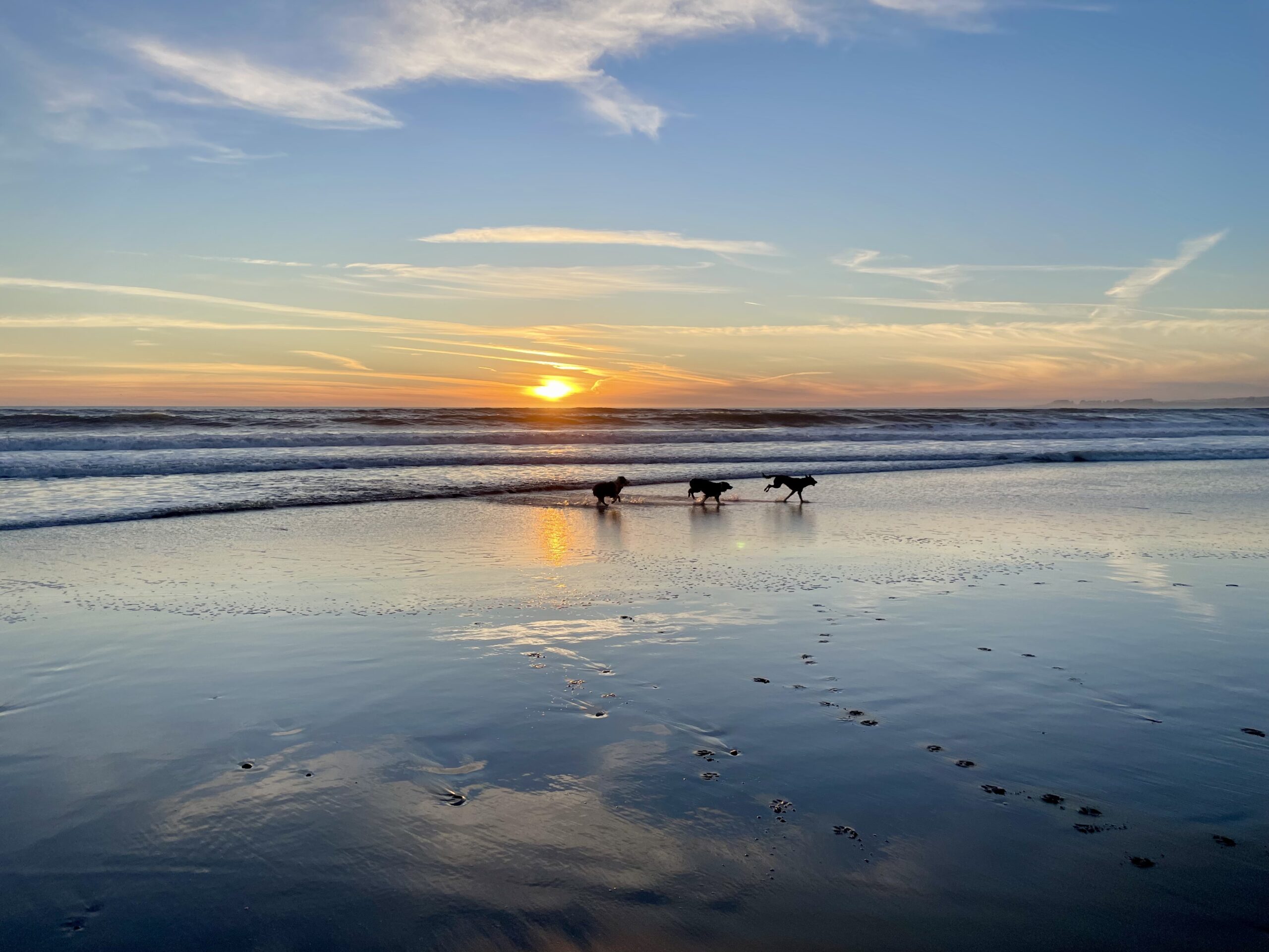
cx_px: 634
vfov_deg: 53.1
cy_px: 476
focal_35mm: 26
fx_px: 953
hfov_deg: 67.3
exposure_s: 1/1531
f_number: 1.6
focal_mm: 4.2
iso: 32
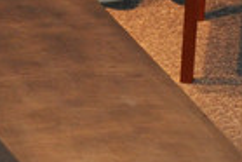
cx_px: 239
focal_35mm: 175
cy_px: -92
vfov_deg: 7.7
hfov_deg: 11.6
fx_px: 1178
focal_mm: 18
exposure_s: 1/60
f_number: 3.5
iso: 800
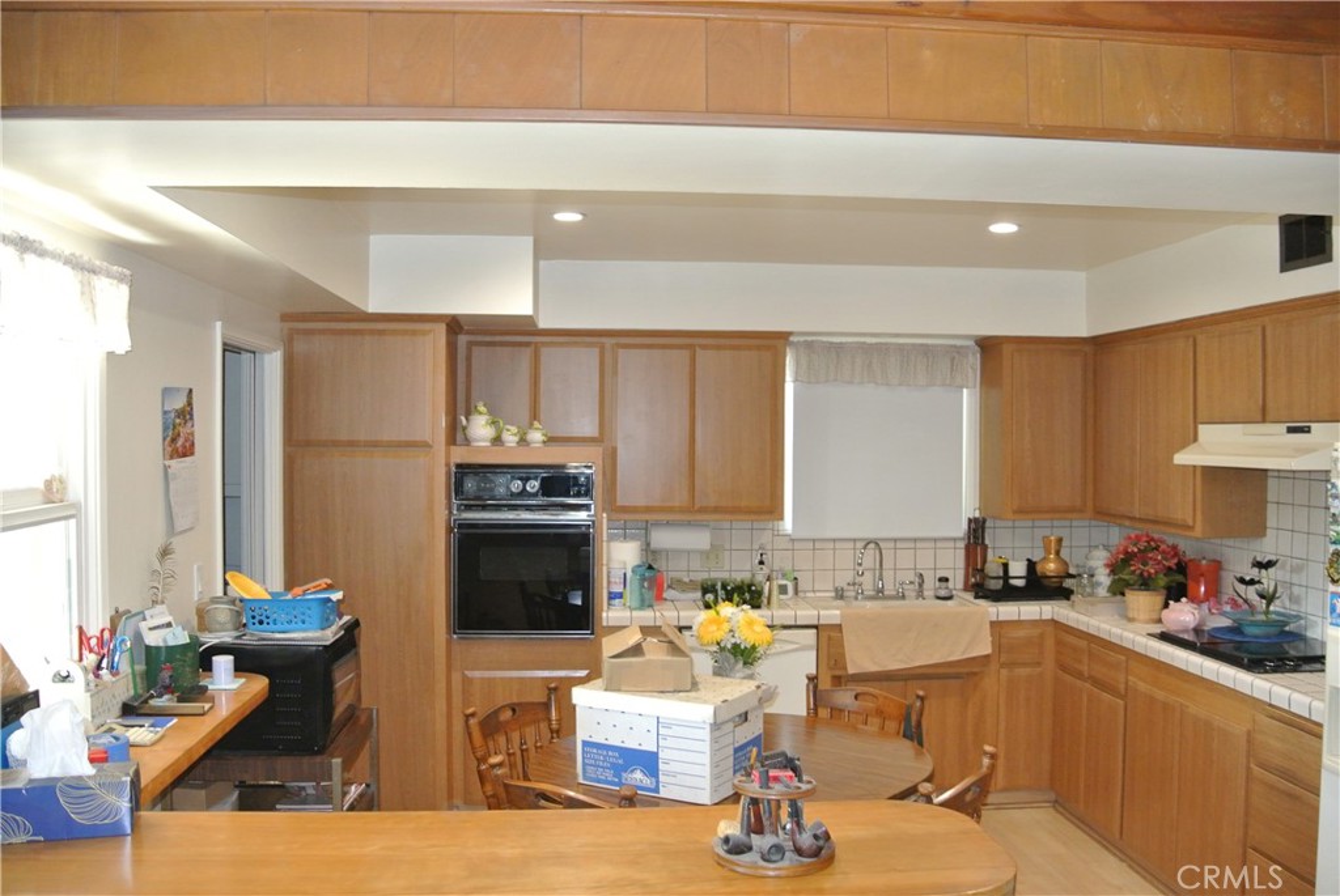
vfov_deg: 45.1
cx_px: 670
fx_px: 1080
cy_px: 448
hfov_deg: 63.6
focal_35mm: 29
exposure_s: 1/60
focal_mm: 11
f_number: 3.5
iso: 720
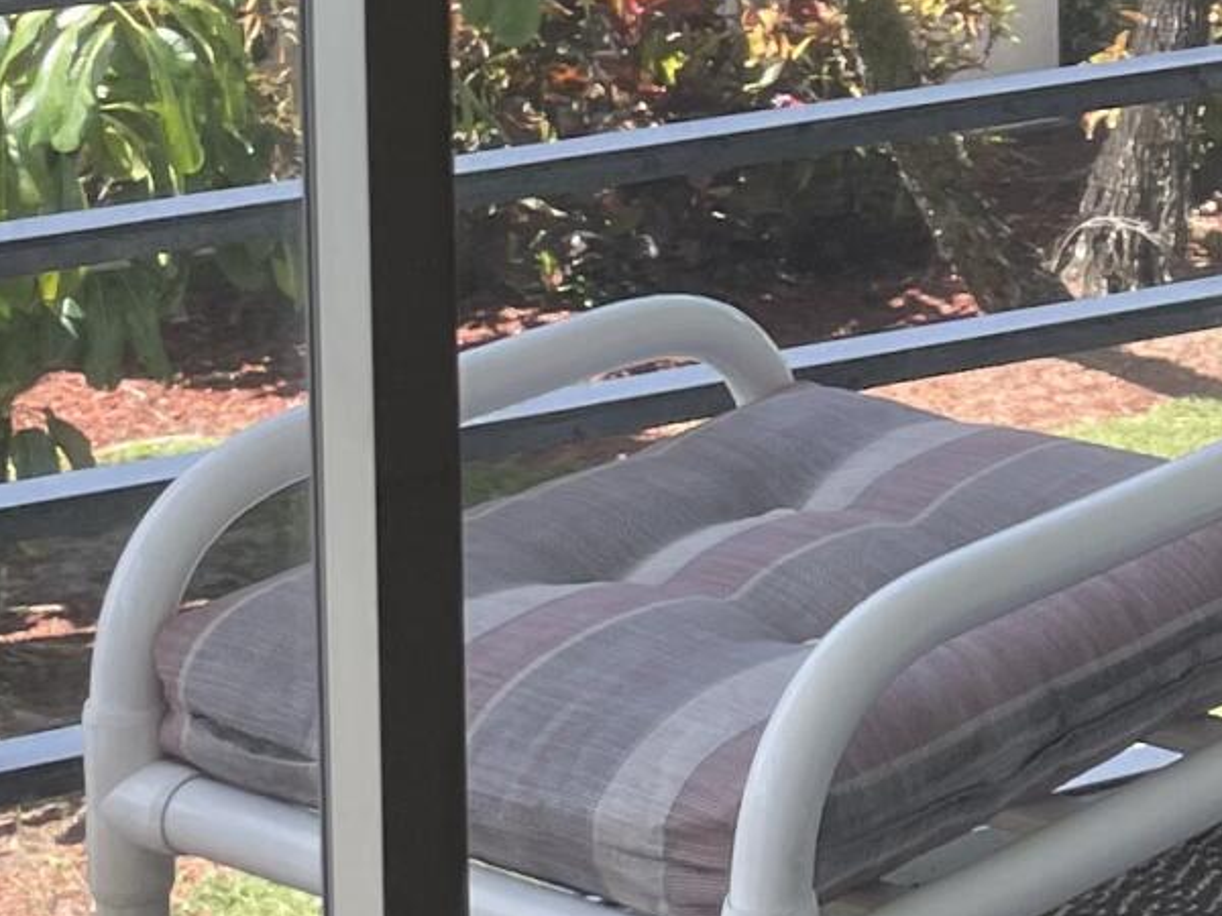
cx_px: 1312
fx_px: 4589
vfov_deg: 10.9
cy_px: -529
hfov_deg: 14.8
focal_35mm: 130
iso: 32
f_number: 1.6
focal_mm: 4.2
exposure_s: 1/523
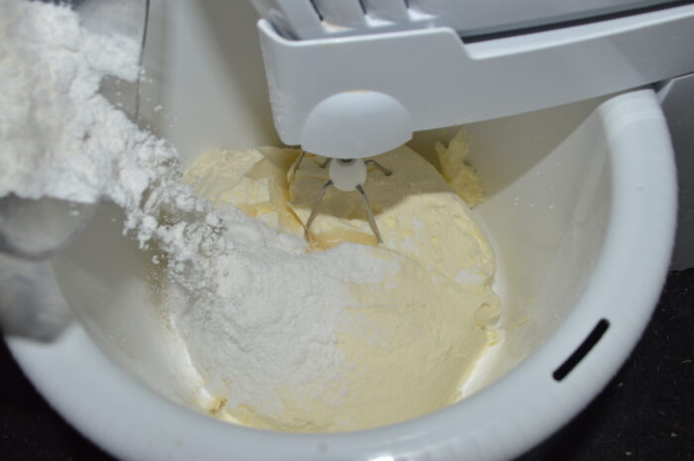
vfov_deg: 39.9
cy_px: 230
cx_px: 347
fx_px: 635
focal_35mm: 33
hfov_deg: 57.3
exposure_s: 1/60
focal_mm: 22
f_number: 8
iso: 100
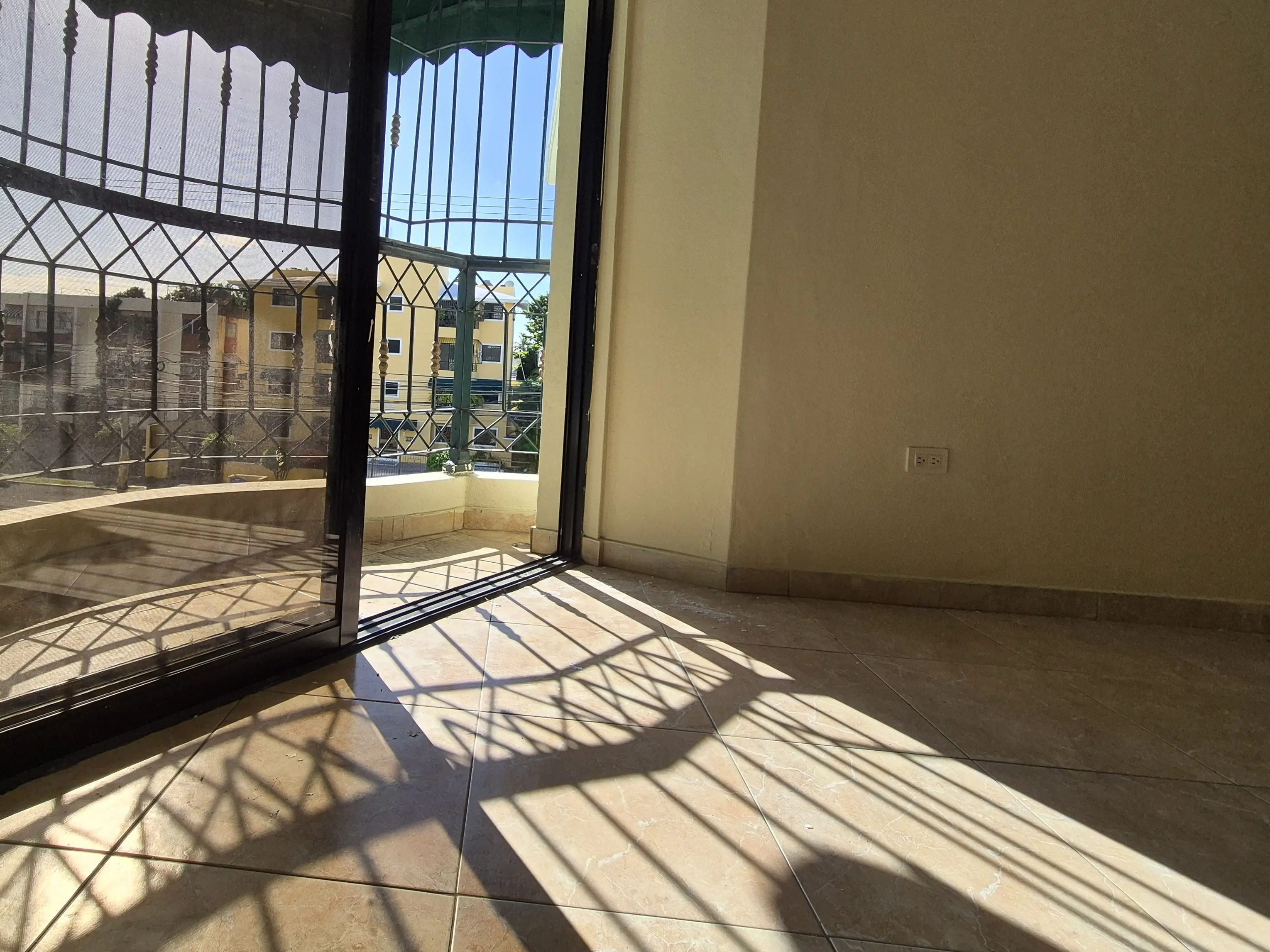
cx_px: 474
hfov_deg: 89.2
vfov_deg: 74.0
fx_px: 624
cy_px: 386
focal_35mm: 17
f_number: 2.2
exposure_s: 1/1996
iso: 64
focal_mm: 2.2
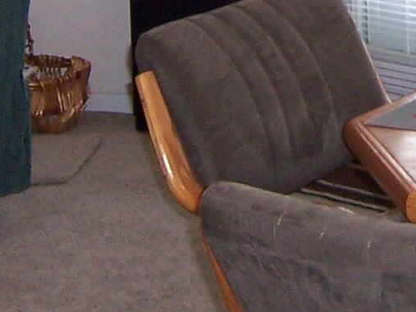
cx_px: 466
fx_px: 1802
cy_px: -177
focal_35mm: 150
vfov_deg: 9.6
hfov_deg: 12.9
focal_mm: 5.5
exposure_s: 1/60
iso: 140
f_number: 2.8
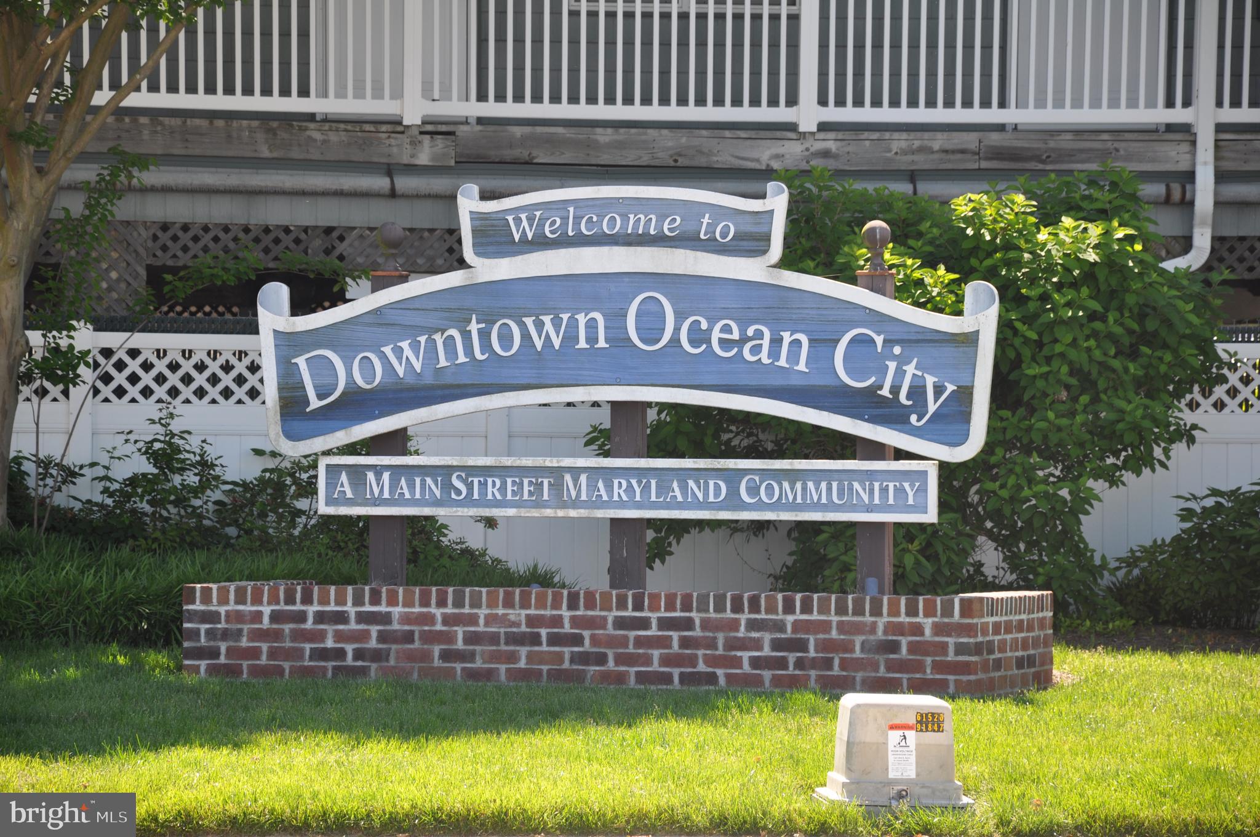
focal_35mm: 158
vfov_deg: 8.7
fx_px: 5505
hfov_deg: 13.1
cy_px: 418
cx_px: 630
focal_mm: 105
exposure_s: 1/160
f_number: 6.3
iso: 200
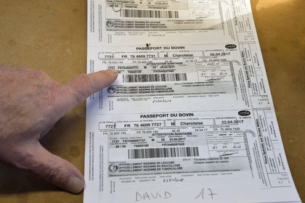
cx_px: 152
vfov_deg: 24.2
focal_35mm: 56
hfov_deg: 35.6
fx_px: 474
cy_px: 102
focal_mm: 56
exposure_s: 1/100
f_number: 9
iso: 800
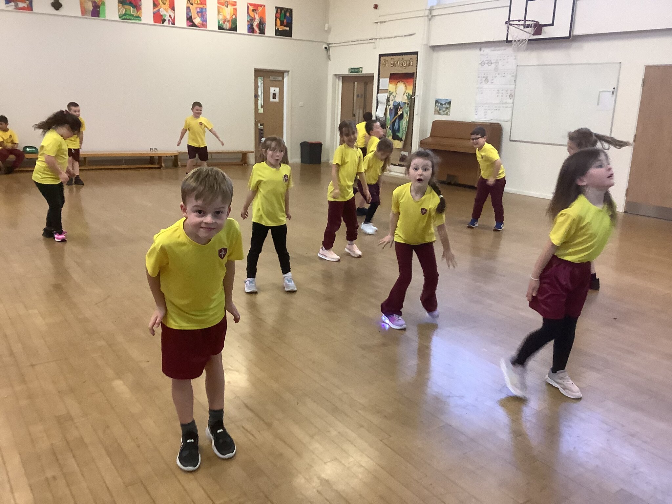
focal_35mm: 31
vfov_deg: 45.4
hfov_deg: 58.4
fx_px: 602
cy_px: 252
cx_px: 336
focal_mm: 3.3
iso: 200
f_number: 2.4
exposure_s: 1/50
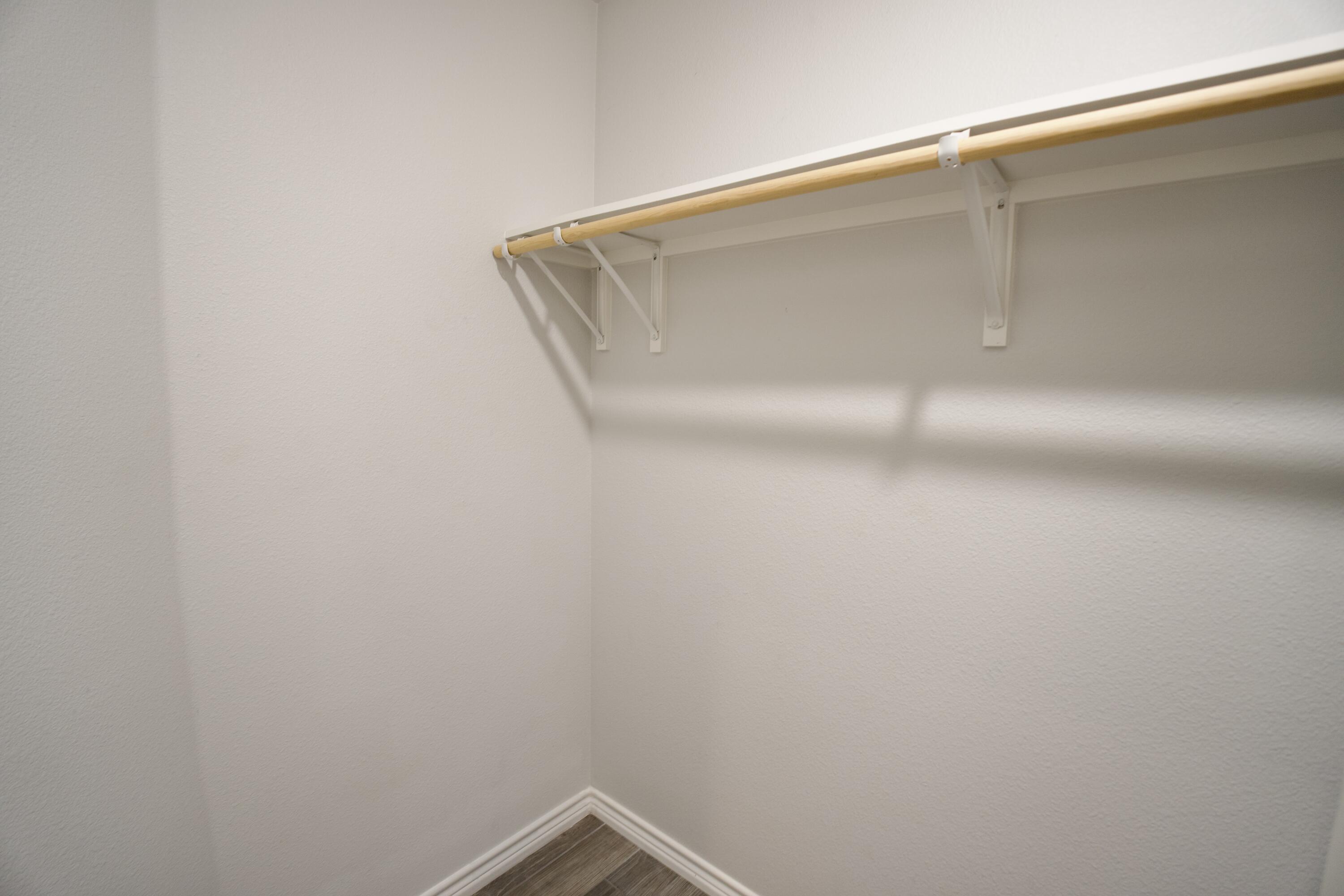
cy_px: 448
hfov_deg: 100.4
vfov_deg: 77.3
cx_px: 672
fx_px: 560
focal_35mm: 15
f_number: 2.8
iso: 250
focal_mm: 10
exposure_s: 1/20
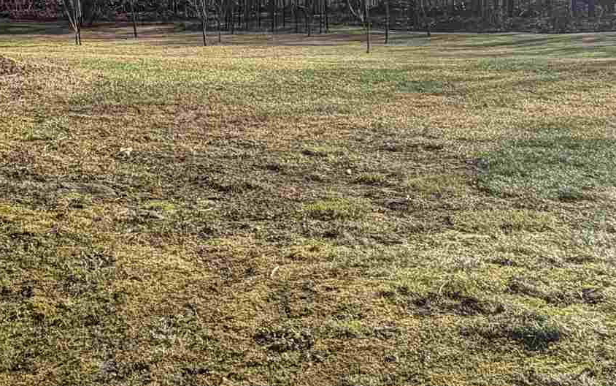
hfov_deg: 37.1
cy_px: 34
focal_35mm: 54
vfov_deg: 23.3
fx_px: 907
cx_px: 197
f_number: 2.2
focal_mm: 2.22
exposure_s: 1/770
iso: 32
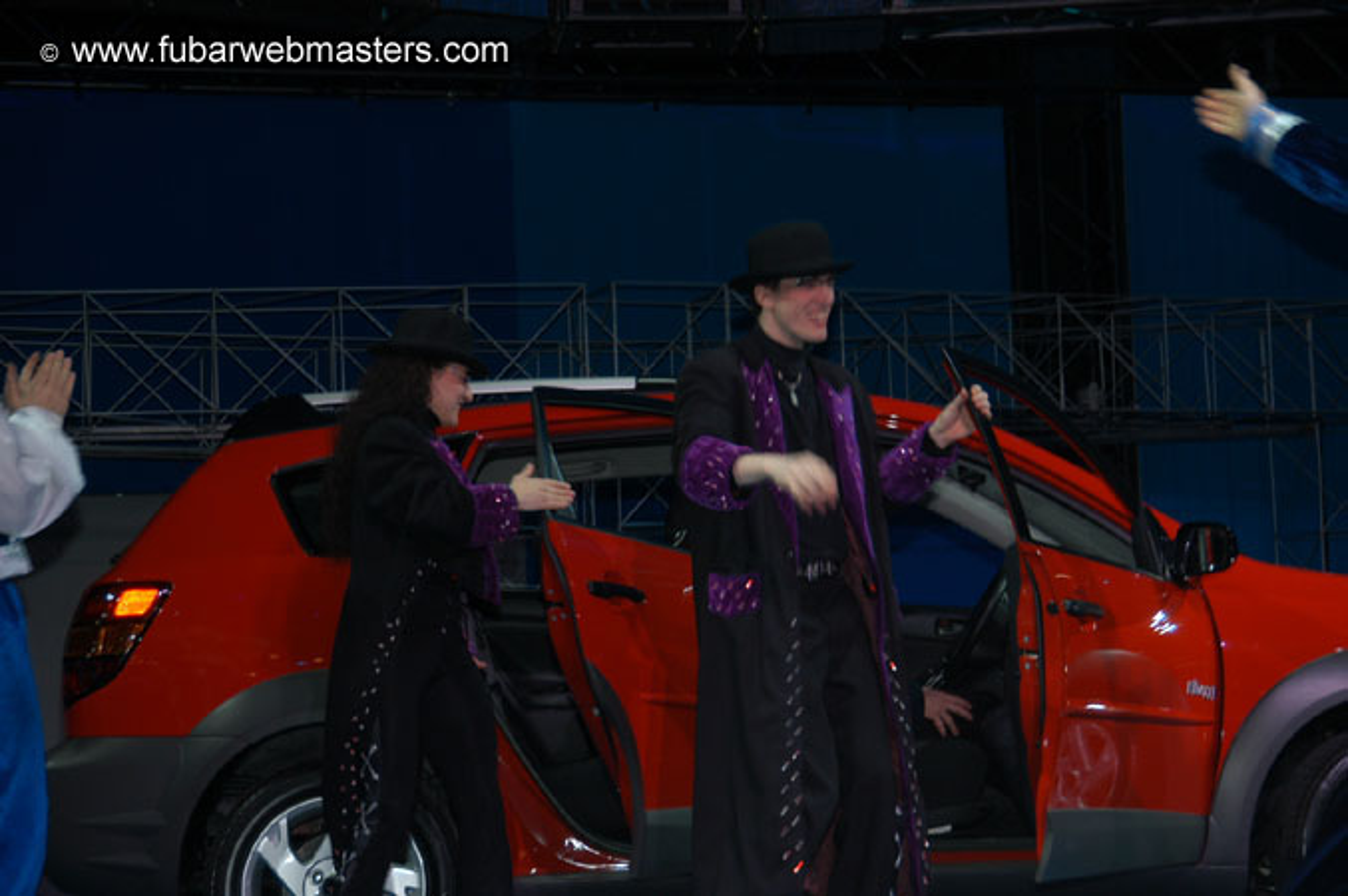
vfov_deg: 17.5
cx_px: 674
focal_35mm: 78
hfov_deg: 26.0
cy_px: 448
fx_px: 2918
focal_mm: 52
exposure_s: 1/60
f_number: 5
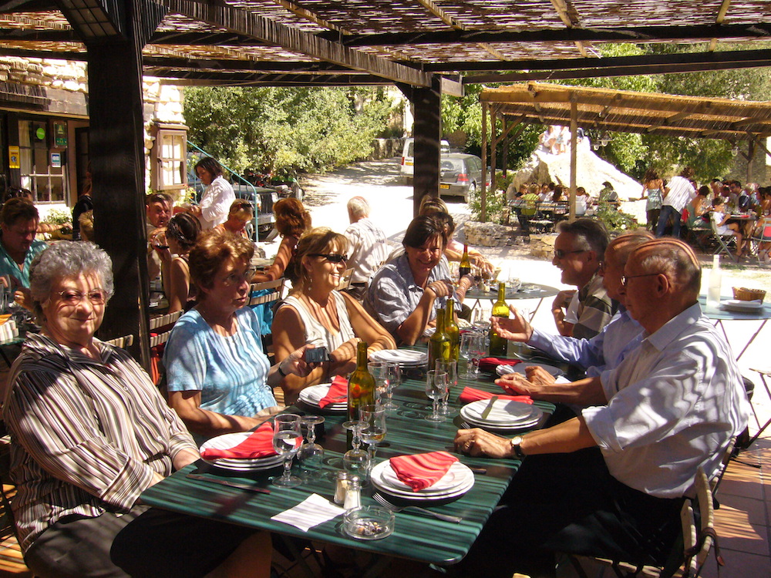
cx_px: 386
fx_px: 780
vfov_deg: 40.7
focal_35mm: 35
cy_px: 289
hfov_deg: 52.6
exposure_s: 1/250
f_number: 5.6
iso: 200
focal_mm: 5.8
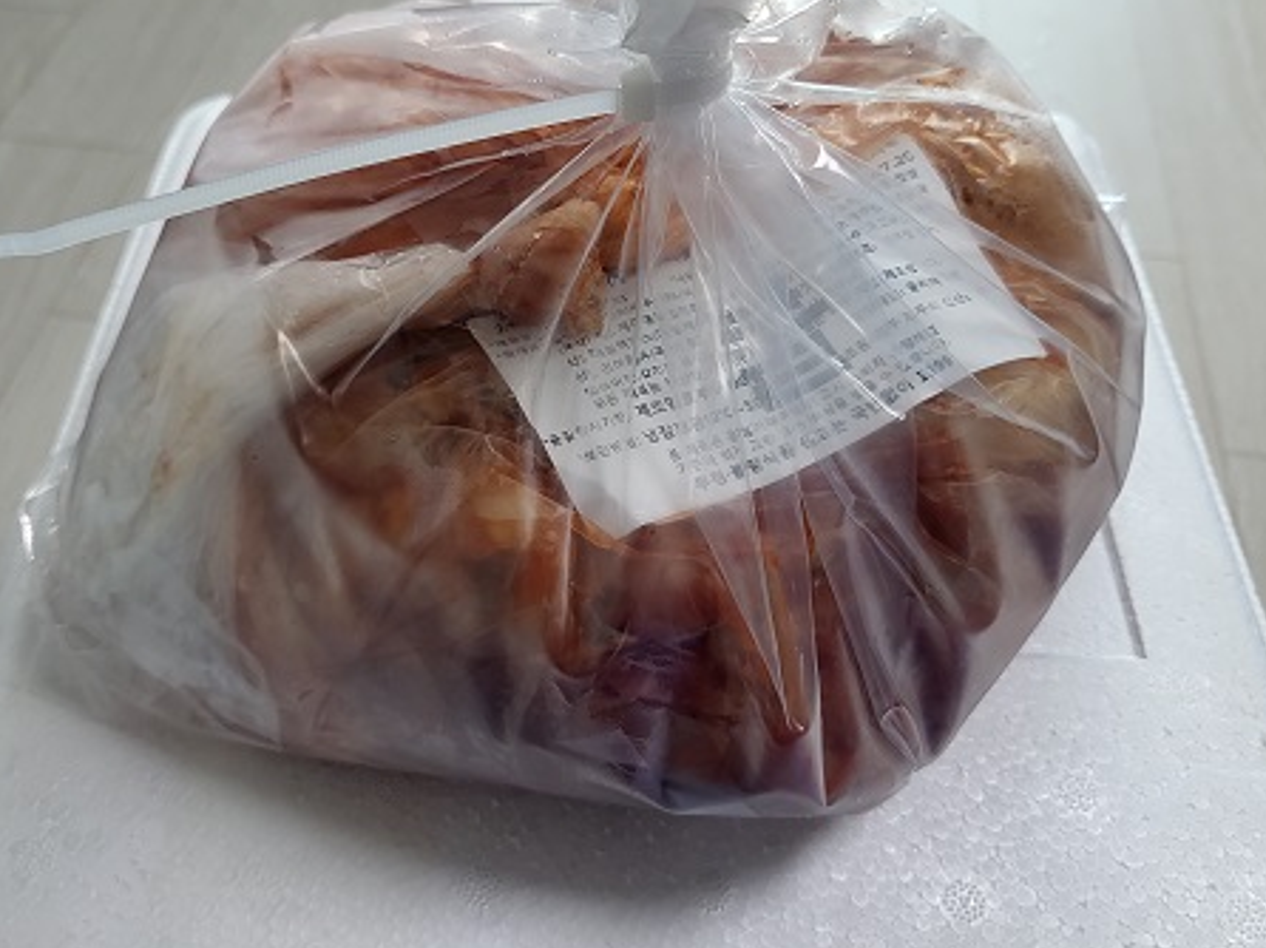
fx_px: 1279
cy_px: 423
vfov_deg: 40.6
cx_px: 593
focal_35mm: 35
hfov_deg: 52.6
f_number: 1.8
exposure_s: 1/120
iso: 80
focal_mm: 4.25
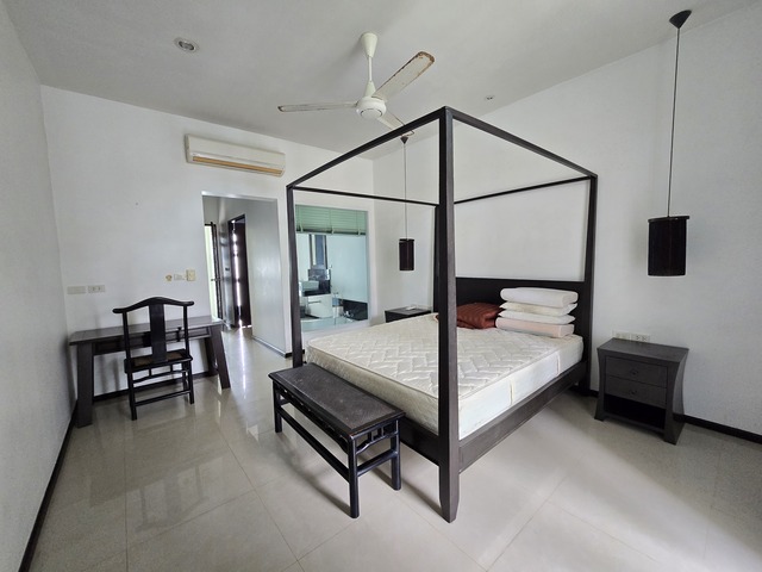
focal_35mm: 13
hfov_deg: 106.2
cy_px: 286
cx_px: 381
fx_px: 286
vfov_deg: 89.9
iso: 320
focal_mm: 2.2
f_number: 2.2
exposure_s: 1/50
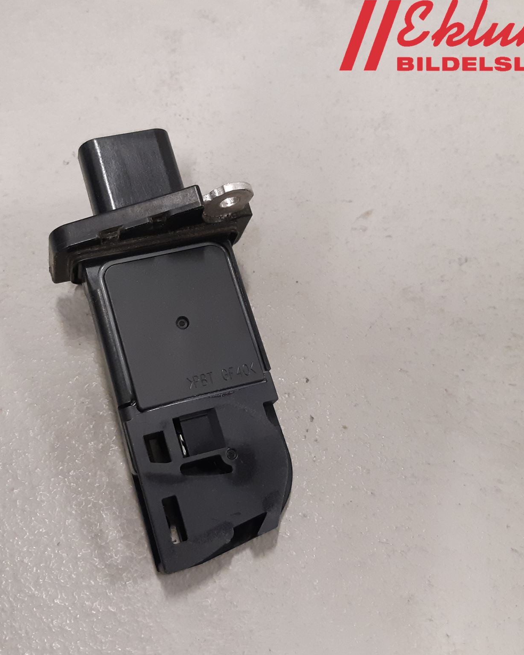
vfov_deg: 52.8
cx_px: 164
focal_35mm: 34
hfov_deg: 42.6
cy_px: 327
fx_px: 659
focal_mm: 3.93
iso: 250
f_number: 1.7
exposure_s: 1/50
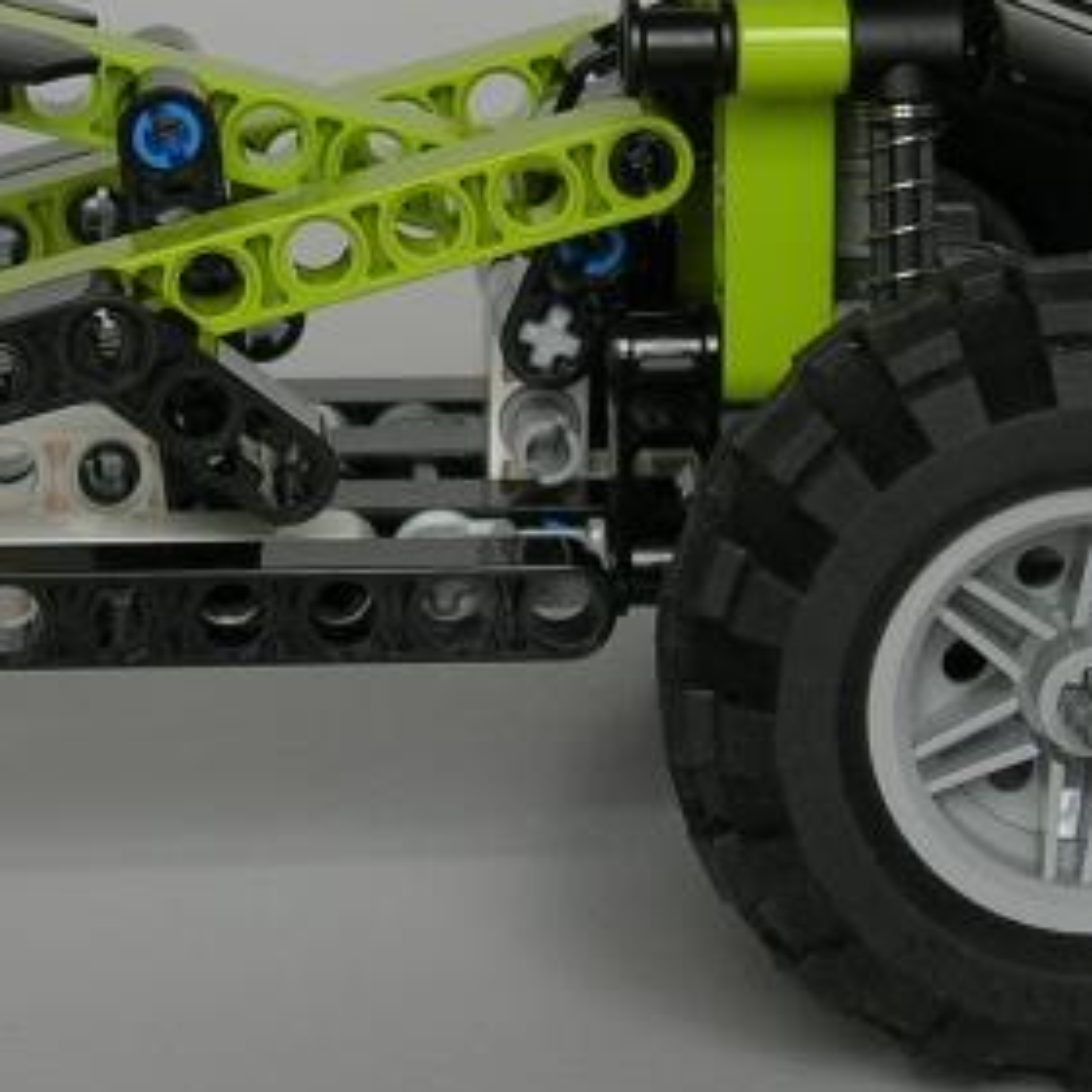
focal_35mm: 165
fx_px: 5889
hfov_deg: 10.6
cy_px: 304
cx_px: 277
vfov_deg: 10.6
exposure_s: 1/16.4
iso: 64
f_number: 3.2
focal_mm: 10.6
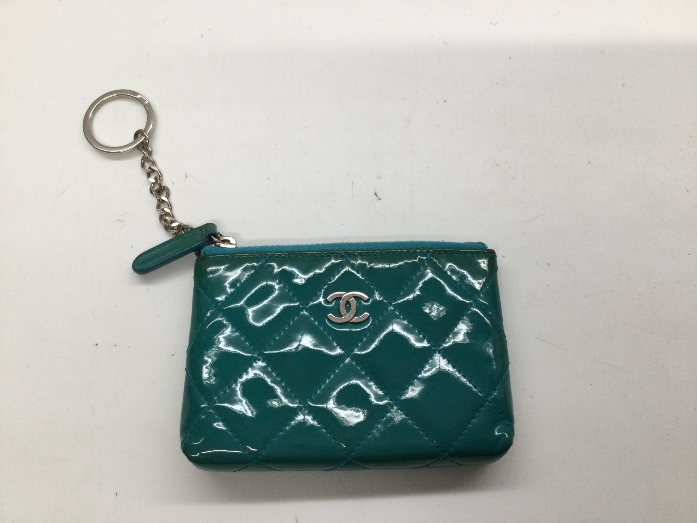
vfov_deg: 45.4
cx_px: 348
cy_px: 262
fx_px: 624
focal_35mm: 31
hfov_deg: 58.4
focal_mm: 3.3
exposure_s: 1/30
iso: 25
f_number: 2.4
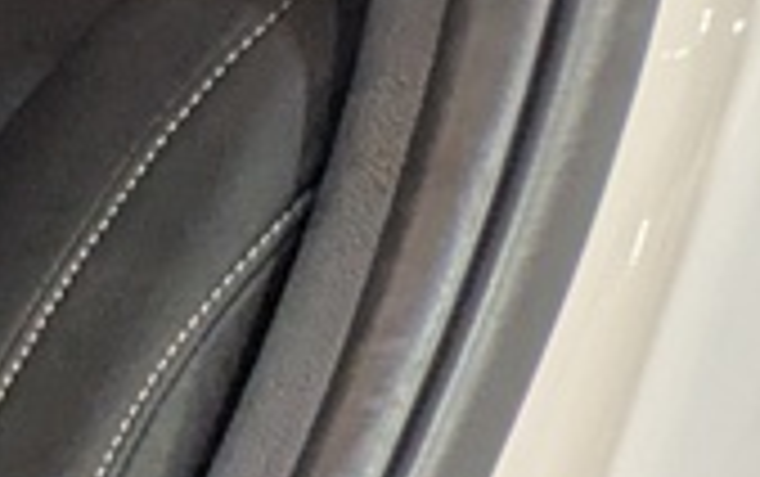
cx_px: -1448
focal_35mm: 90
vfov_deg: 13.5
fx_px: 1866
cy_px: 760
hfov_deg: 12.0
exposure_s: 1/33.3
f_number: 2.2
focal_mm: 1.83
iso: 50
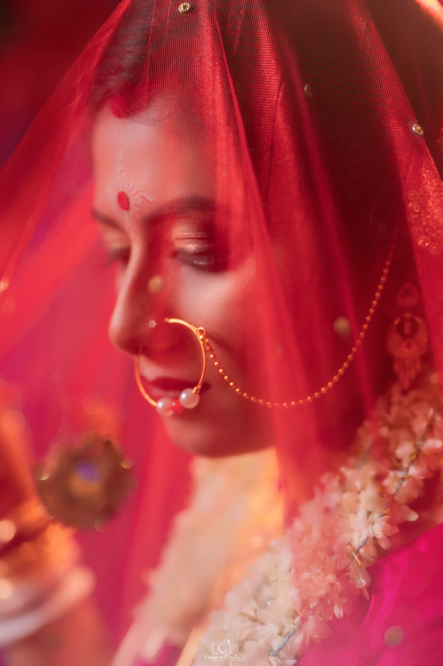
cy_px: 333
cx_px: 222
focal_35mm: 50
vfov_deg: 39.6
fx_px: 924
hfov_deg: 27.0
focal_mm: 50
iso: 500
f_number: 2.2
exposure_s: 1/1600
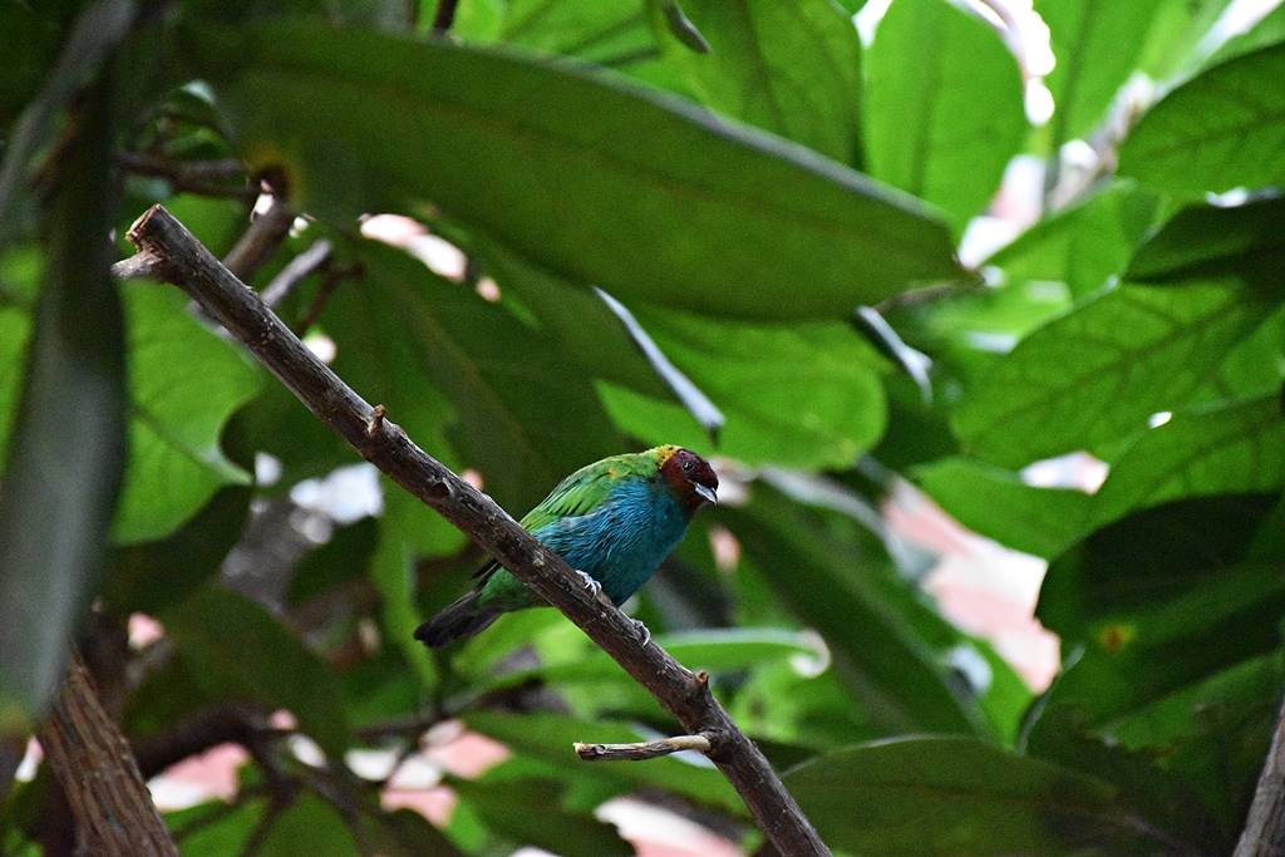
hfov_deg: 9.8
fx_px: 7496
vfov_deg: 6.5
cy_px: 428
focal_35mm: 210
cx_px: 642
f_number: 5.6
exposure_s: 1/400
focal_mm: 140
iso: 12800
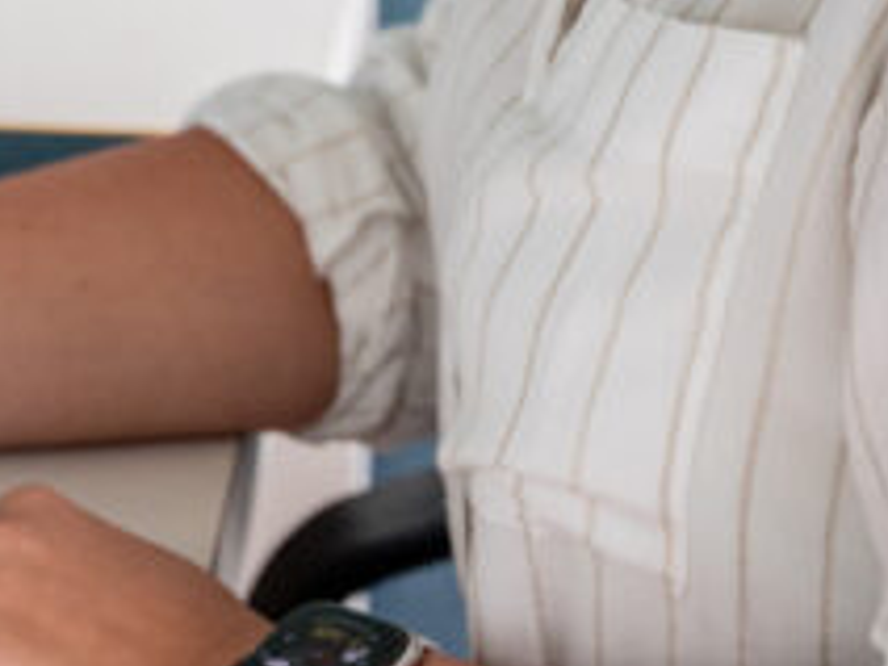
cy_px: -450
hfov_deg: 9.2
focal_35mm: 214
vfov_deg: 6.8
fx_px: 5502
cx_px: 490
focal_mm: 46.1
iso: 1250
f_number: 3.5
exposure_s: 1/250
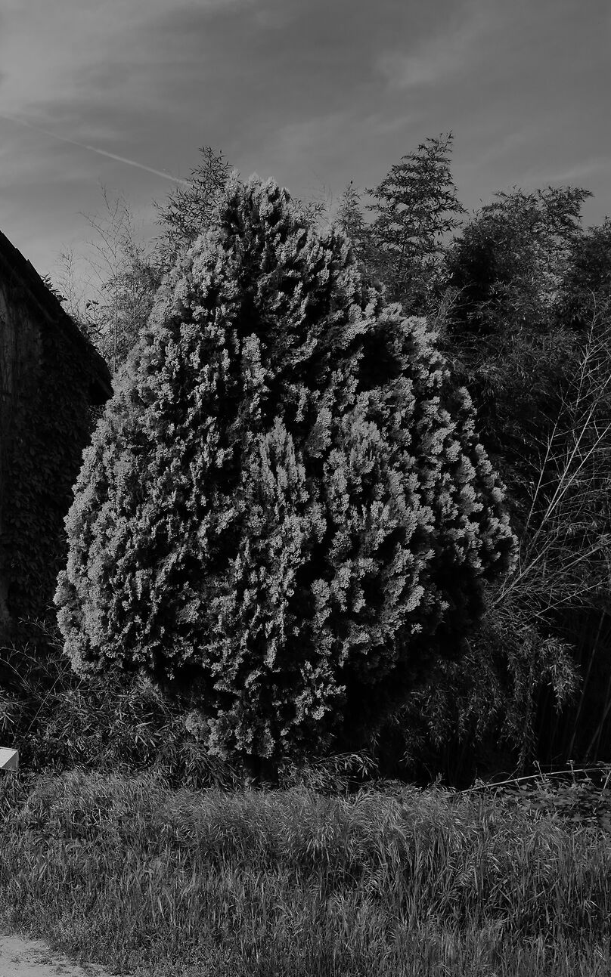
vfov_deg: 38.1
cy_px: 563
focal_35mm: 53
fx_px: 1412
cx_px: -261
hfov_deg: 21.2
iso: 100
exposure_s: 1/125
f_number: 11
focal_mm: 28
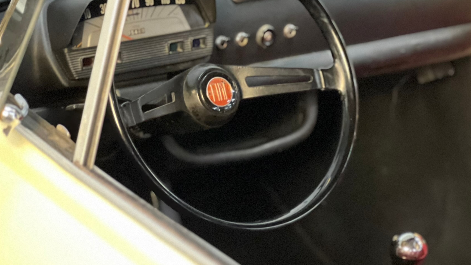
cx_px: 201
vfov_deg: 11.9
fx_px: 1274
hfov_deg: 20.9
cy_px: 97
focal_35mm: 102
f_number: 2.8
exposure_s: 1/14
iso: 1600
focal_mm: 9
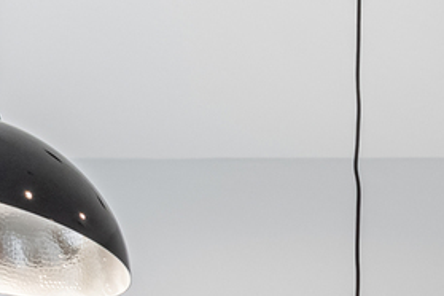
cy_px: 850
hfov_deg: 15.7
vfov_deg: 10.8
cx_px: 960
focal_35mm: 93
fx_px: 1147
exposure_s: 1/160
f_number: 8
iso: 320
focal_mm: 11
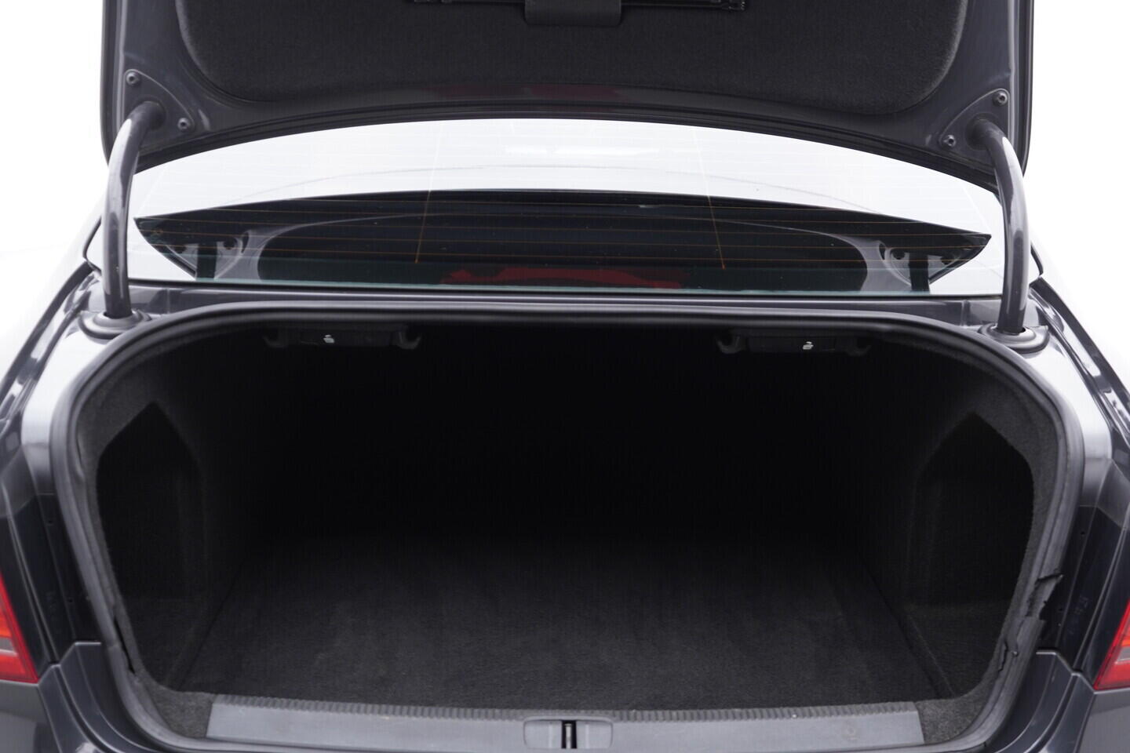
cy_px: 376
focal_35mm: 36
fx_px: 1130
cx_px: 565
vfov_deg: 36.9
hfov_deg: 53.1
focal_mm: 24
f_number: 2.8
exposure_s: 1/40
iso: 200
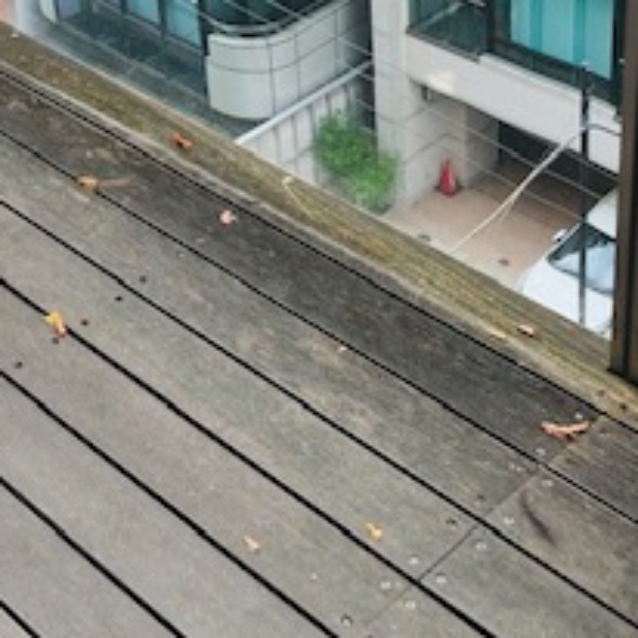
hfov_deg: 21.0
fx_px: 1606
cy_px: -96
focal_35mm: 77
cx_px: -115
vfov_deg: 21.1
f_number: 1.8
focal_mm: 3.99
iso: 20
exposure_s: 1/200
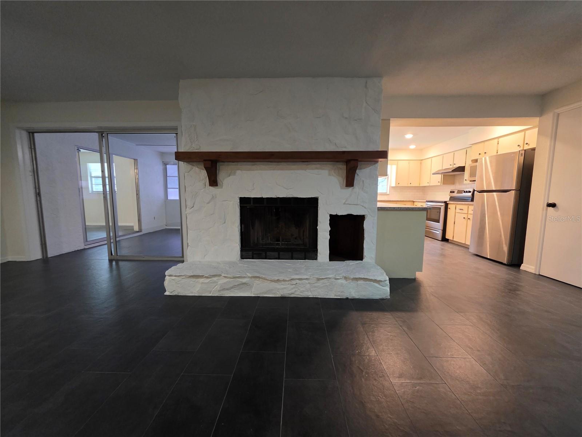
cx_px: 291
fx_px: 219
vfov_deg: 89.9
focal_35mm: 13
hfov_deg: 106.2
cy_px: 218
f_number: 1.9
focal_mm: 2.2
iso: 640
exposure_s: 1/60
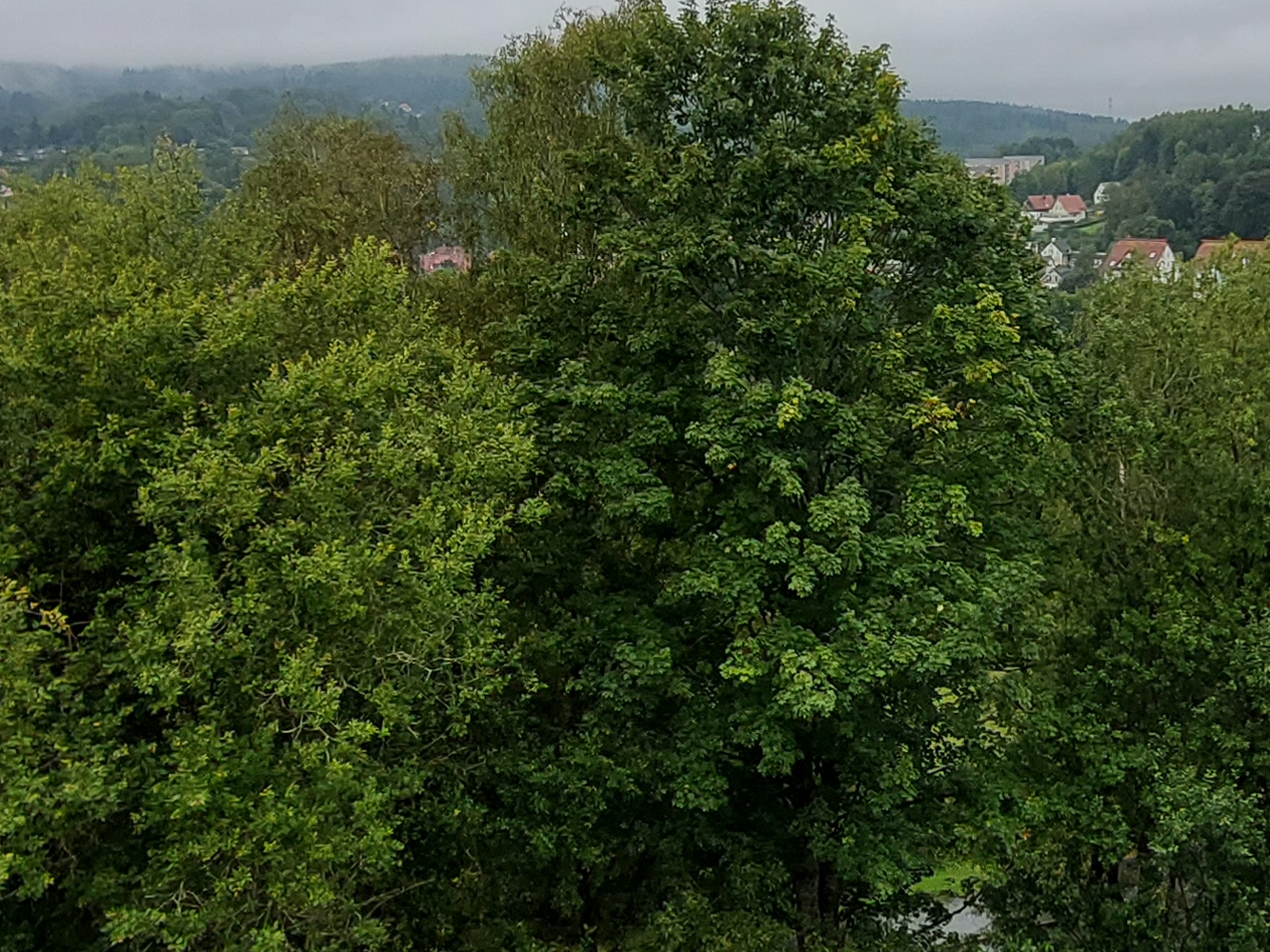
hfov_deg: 45.7
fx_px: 1431
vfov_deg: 36.1
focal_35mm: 39
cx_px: 990
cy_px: 249
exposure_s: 1/265
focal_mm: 1.74
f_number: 2.2
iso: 50
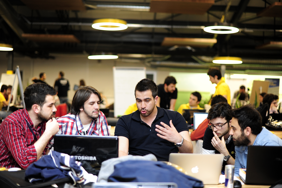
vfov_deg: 27.0
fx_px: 391
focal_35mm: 50
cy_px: 94
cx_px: 141
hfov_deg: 39.6
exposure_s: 1/160
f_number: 1.8
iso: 1000
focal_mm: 50
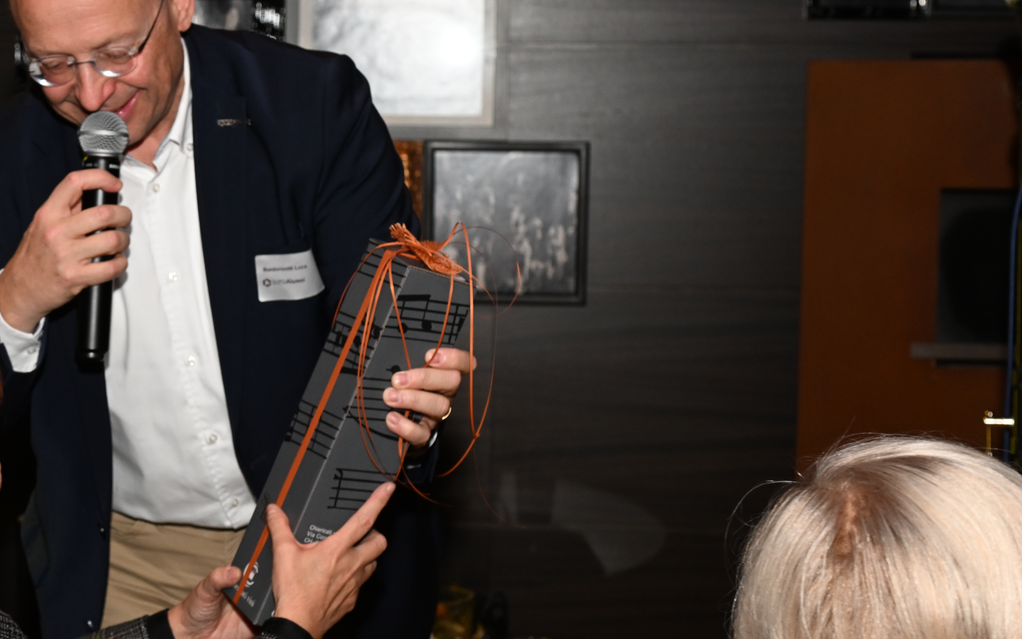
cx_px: 34
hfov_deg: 19.7
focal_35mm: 103
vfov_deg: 12.7
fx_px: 2869
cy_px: 377
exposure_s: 1/60
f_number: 6.3
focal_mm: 50
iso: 640
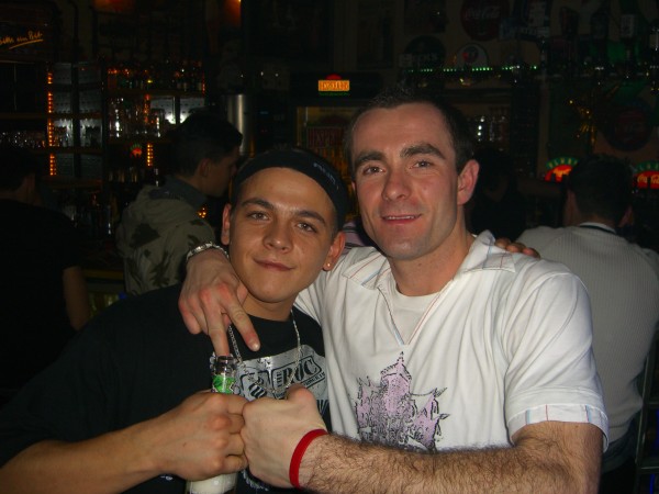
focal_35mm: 38
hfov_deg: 49.0
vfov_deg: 37.7
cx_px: 330
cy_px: 247
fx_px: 723
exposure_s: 1/60
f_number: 2.8
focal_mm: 7.9
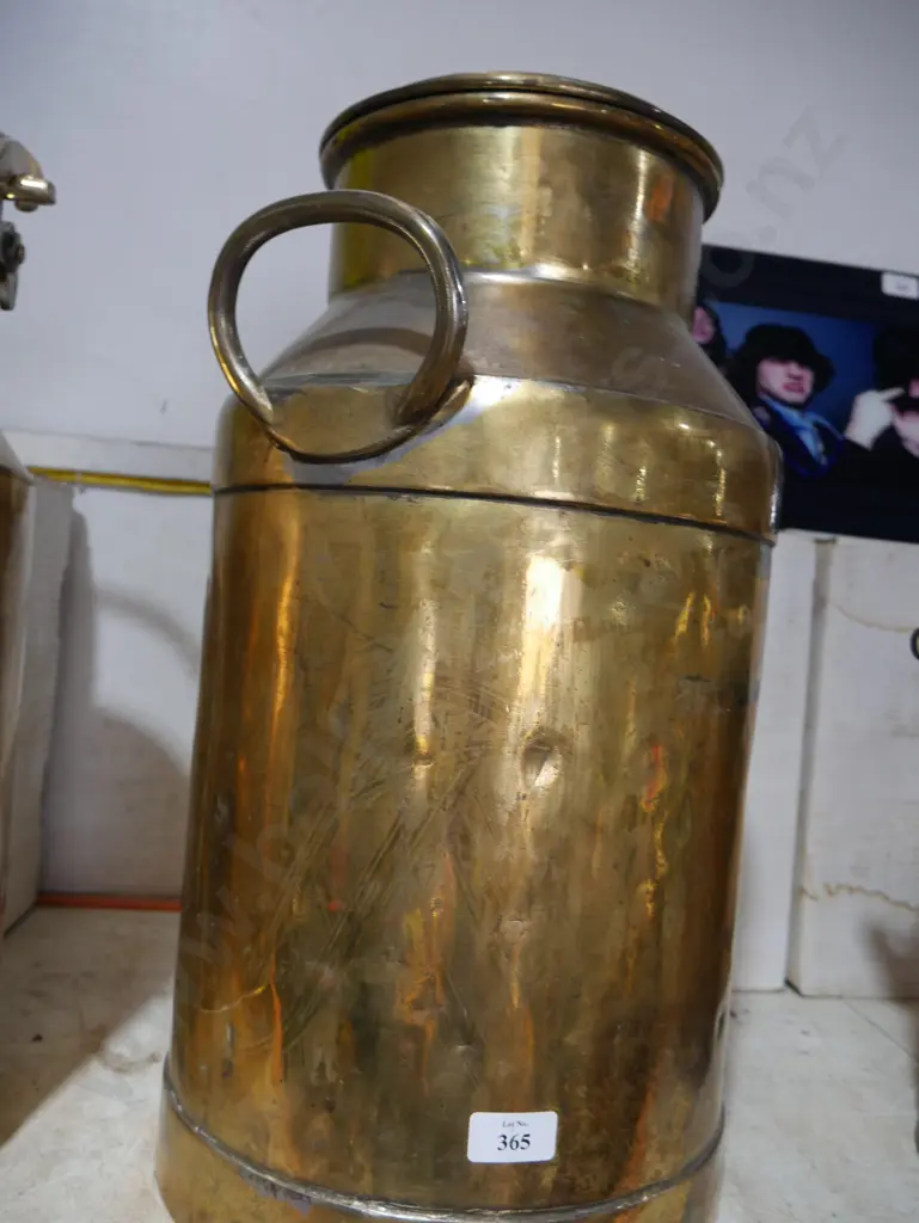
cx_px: 460
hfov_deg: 49.8
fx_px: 990
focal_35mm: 28
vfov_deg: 63.4
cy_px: 612
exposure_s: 1/60
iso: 400
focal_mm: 14
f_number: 4
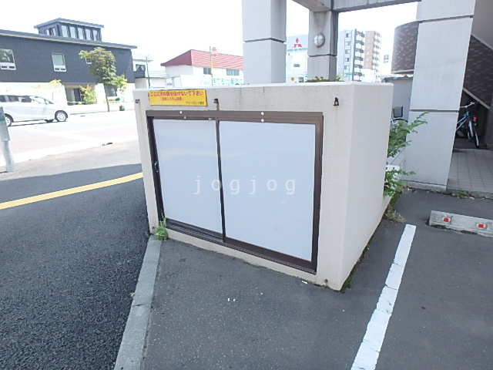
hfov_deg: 79.0
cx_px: 246
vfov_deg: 63.4
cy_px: 185
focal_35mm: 21
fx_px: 299
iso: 125
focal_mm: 3.7
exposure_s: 1/250
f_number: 3.5
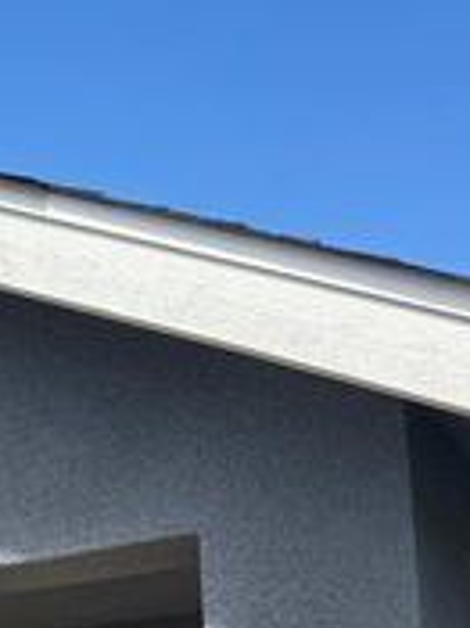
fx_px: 1794
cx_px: -197
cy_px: 650
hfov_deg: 14.1
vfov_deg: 19.2
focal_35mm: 99
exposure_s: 1/1543
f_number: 1.6
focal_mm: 5.96
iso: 50
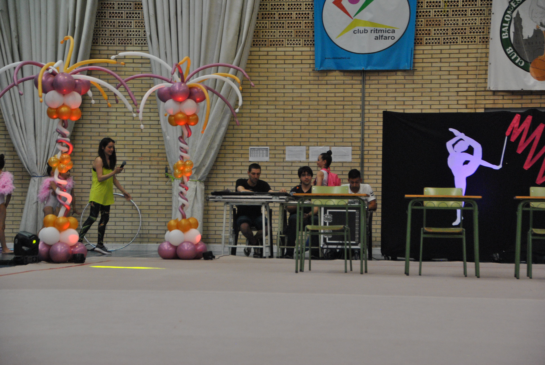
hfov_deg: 21.9
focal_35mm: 93
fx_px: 1410
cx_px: 272
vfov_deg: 14.7
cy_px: 182
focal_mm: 62
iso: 800
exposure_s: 1/200
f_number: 5
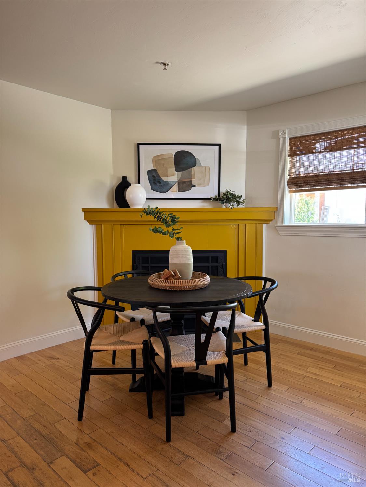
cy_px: 244
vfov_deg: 71.6
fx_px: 338
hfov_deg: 56.8
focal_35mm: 24
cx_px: 183
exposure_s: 1/60
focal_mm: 6.76
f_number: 1.78
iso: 160
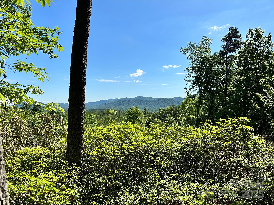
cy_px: 102
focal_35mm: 24
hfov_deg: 71.6
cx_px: 137
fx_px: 190
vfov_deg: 56.8
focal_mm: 6.86
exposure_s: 1/5525
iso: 80
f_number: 1.78
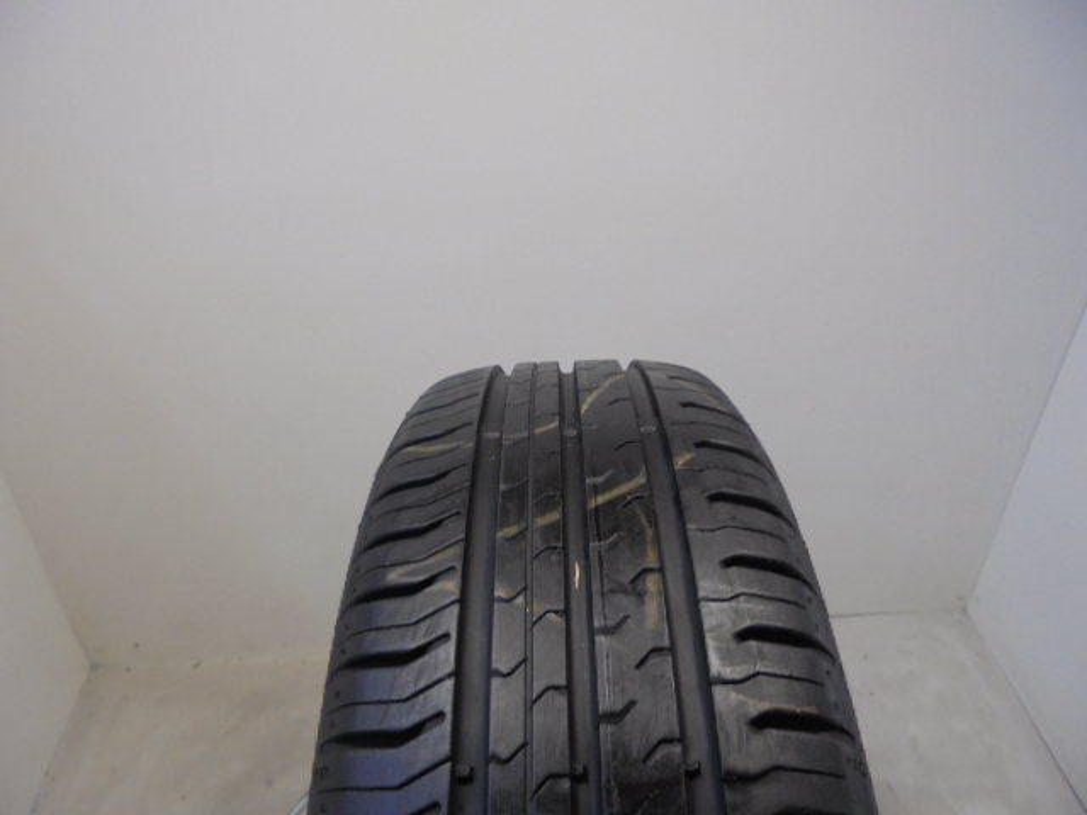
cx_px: 544
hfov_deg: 67.3
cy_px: 408
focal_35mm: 26
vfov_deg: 53.1
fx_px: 816
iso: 100
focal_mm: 4.6
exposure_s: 1/30
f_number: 3.5
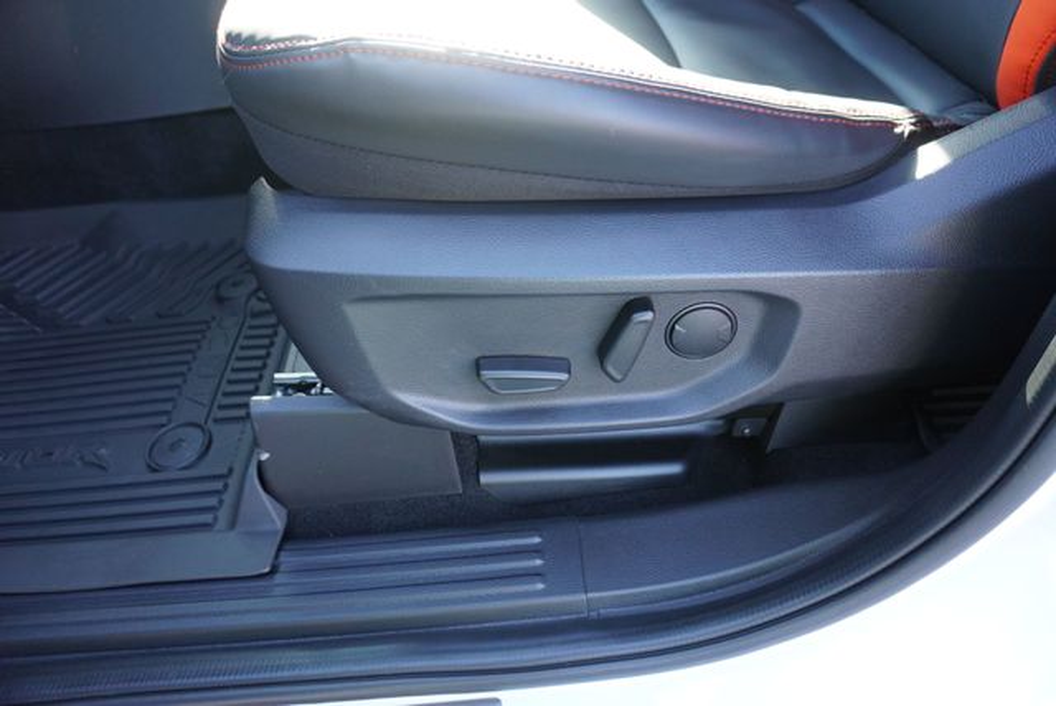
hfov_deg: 73.7
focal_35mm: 24
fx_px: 705
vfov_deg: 53.2
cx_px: 528
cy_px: 353
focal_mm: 16
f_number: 4
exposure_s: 1/160
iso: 1250
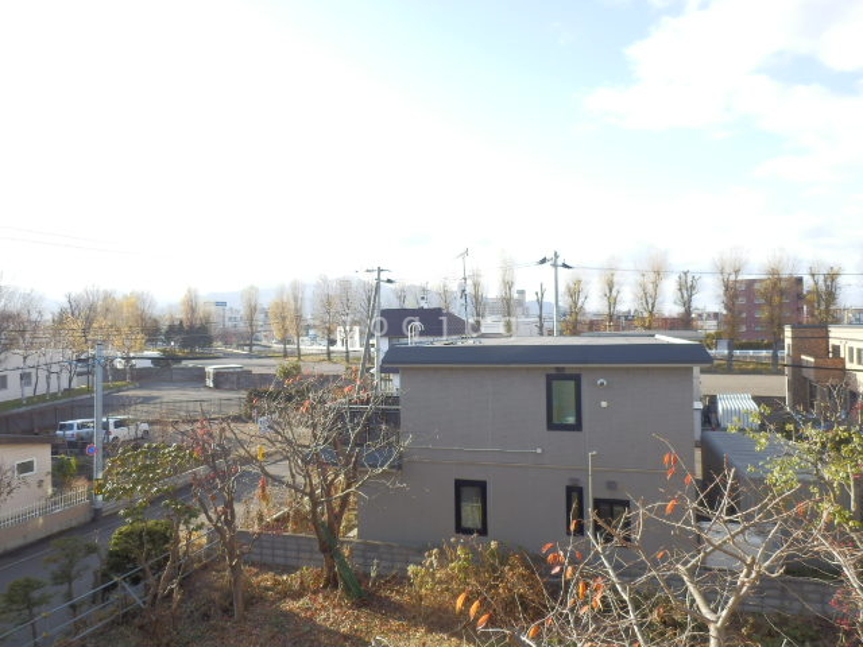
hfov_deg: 71.6
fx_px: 598
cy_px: 324
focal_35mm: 24
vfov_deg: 56.8
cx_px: 432
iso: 80
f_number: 3
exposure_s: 1/320
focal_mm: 4.2
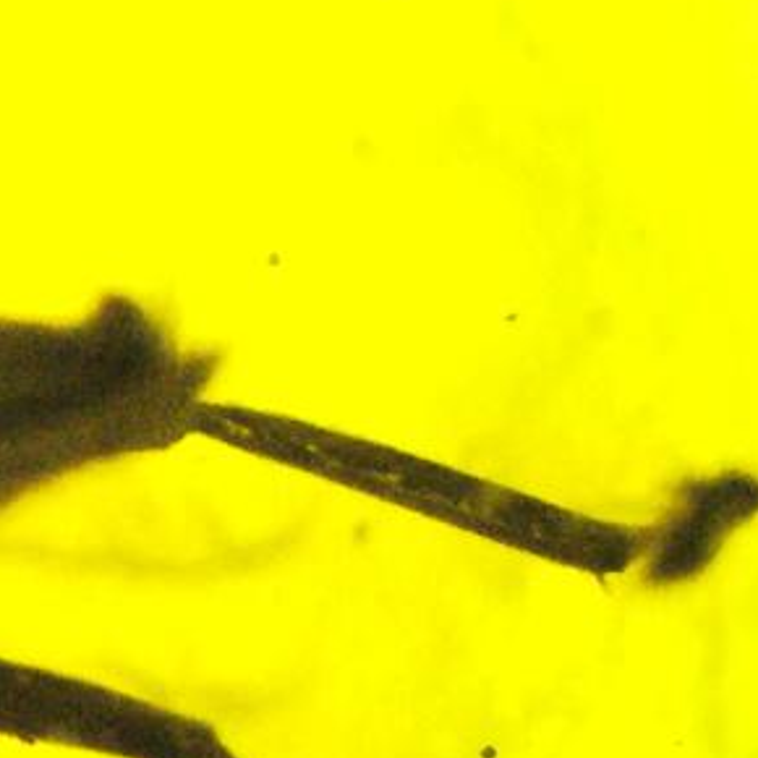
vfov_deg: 5.5
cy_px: 180
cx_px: -418
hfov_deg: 5.4
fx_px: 7928
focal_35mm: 320
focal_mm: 13.9
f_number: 4.4
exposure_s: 1/400
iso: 400
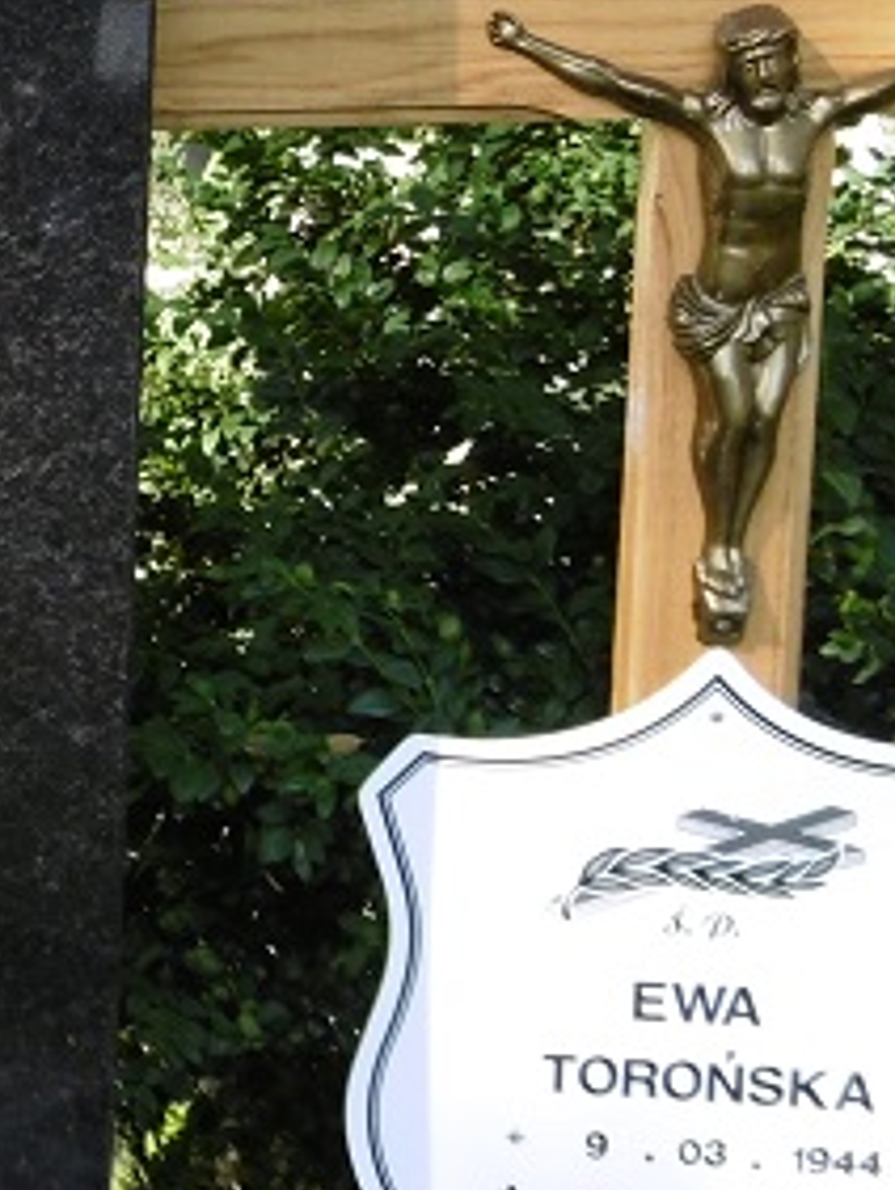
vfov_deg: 28.5
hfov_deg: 18.5
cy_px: 473
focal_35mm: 68
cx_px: -545
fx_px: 2341
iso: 100
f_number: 3.1
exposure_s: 1/100
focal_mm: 4.3
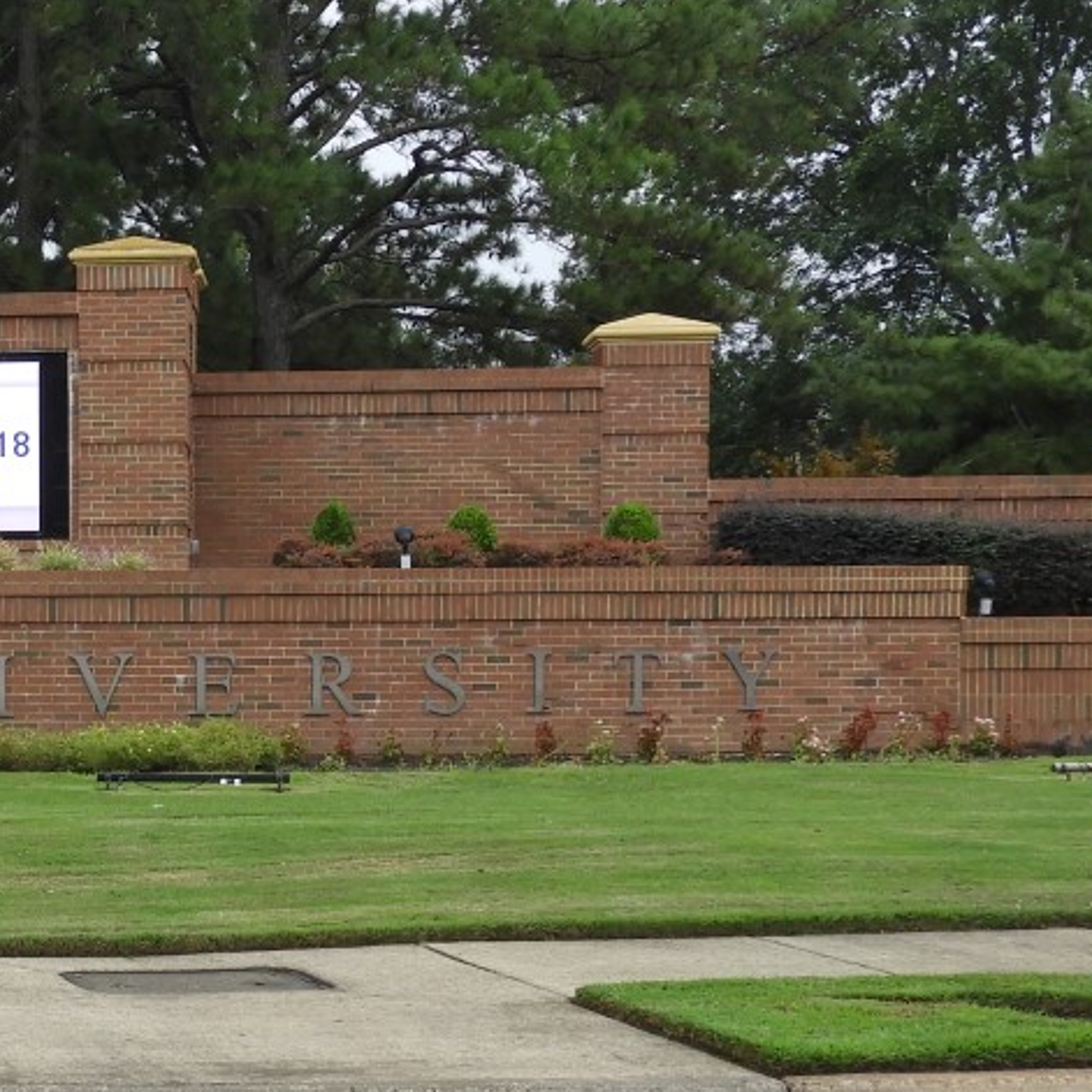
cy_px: 665
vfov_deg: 21.4
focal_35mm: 81
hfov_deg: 20.2
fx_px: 2891
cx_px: -172
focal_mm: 5.4
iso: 100
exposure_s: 1/320
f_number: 3.5
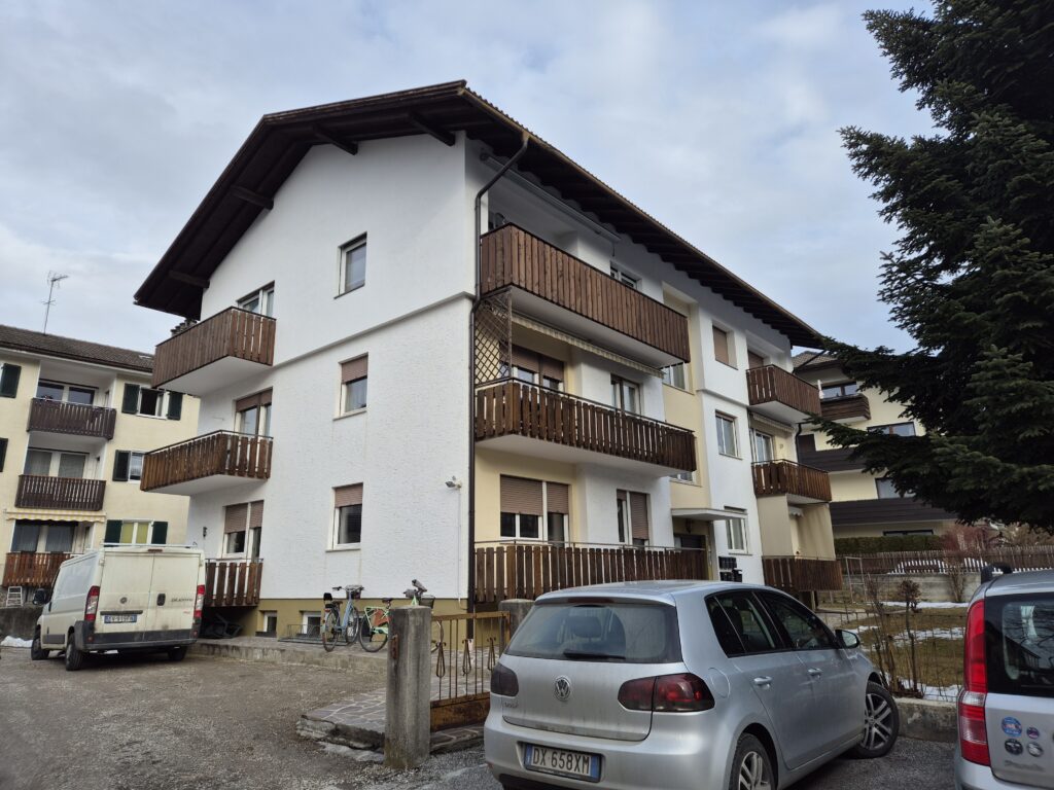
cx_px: 527
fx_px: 700
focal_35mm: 23
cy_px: 395
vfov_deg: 58.9
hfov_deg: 73.9
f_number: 1.8
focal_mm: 5.4
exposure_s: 1/1006
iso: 25
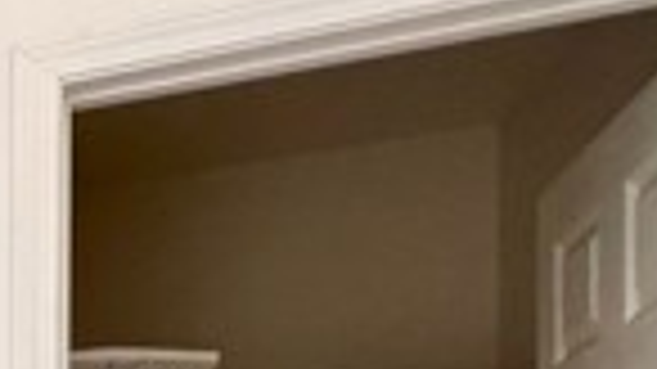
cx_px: -590
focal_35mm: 62
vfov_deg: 16.9
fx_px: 1080
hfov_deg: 20.5
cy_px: 612
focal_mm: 1.57
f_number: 1.8
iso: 50
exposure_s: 1/99
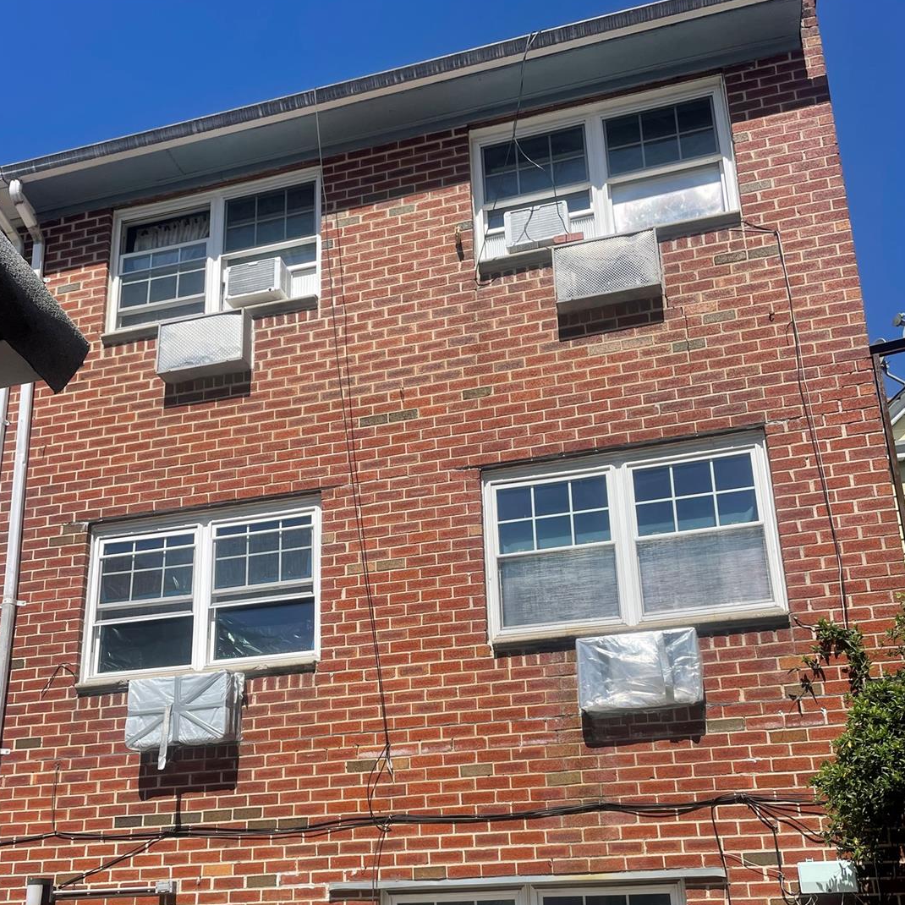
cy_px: 639
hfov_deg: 49.7
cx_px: 450
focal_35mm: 33
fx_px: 976
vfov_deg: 48.5
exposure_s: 1/5051
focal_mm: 4.2
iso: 32
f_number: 1.6
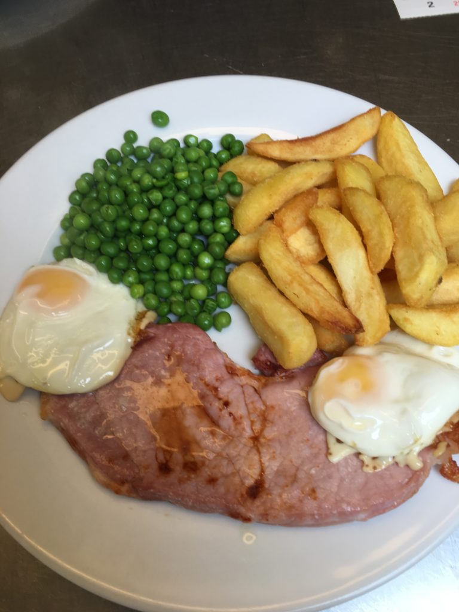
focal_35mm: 29
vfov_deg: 61.7
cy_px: 306
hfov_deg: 48.2
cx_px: 230
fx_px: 513
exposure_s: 1/50
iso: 25
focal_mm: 4.15
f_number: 2.2
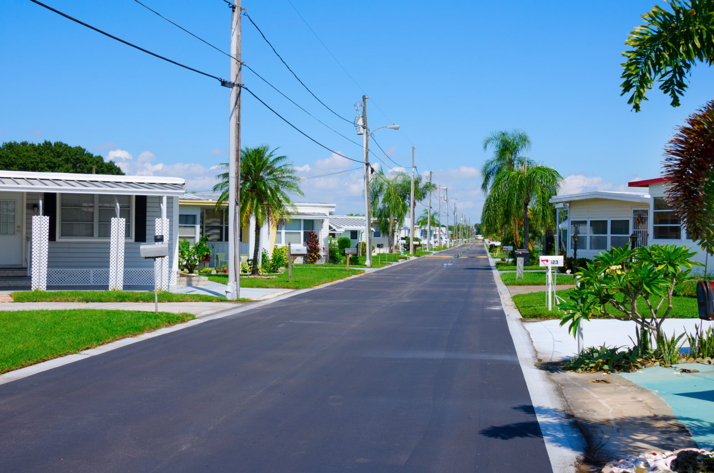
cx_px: 357
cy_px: 236
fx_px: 1010
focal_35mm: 51
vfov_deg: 26.4
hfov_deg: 38.9
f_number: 11
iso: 100
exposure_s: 1/160
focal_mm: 34
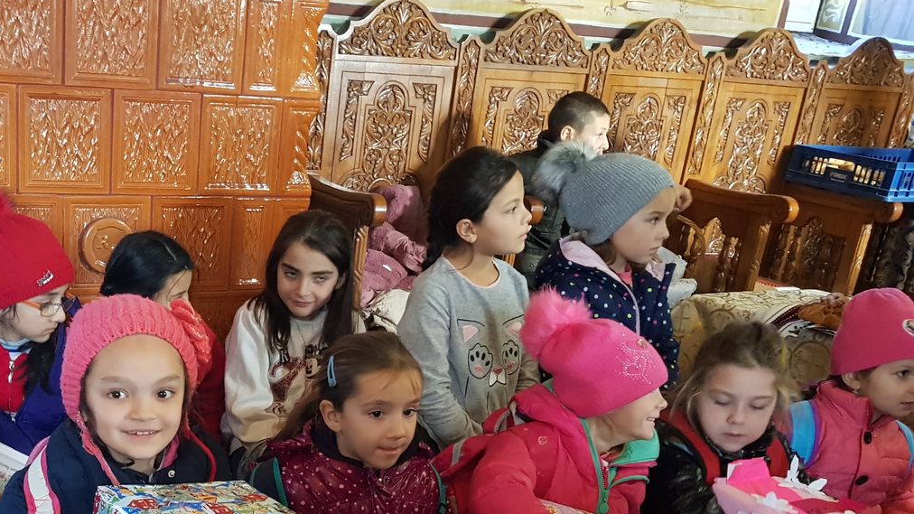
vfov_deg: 27.1
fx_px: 1018
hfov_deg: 46.7
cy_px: 482
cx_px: 238
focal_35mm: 42
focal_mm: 4.2
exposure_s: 1/50
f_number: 1.7
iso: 400
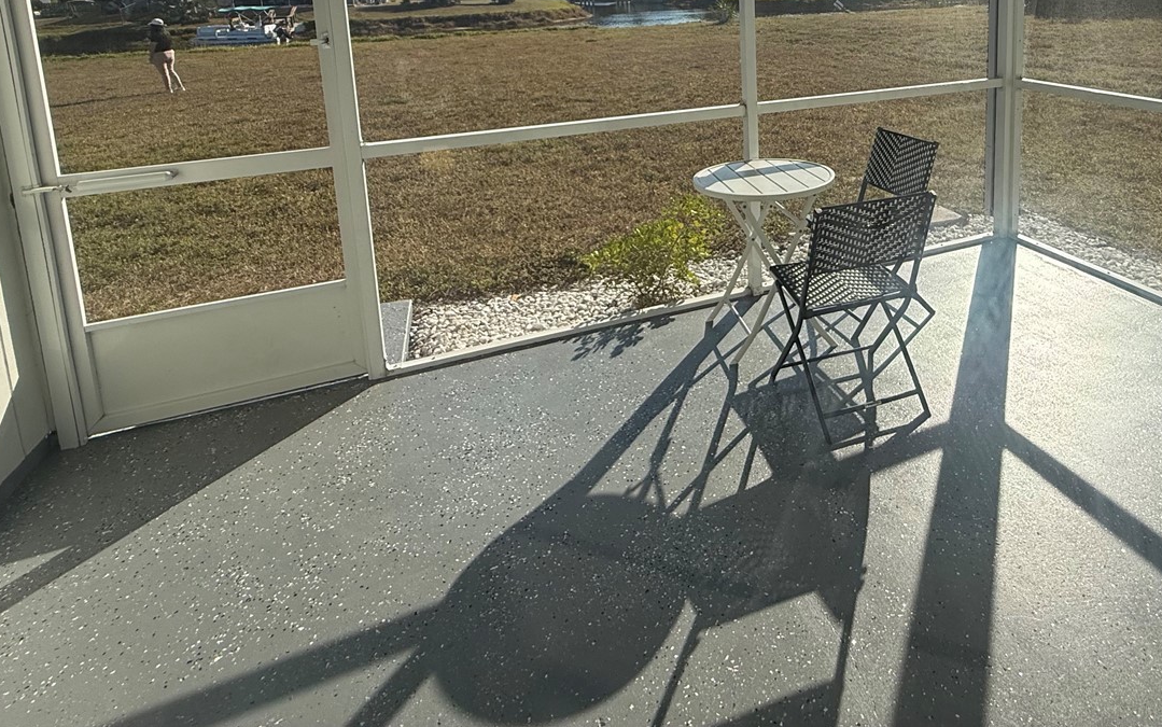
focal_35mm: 22
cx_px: 765
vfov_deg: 49.5
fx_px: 697
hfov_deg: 77.3
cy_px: 83
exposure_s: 1/2506
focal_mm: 2.22
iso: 64
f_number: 2.2
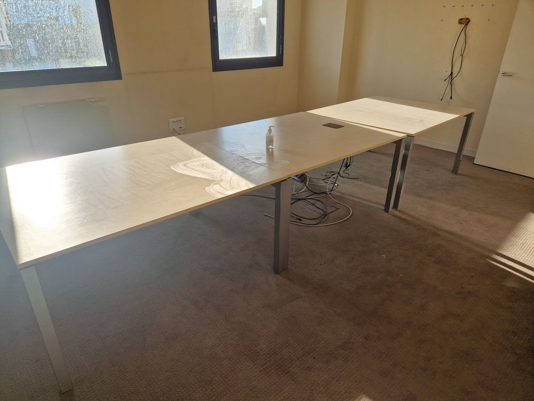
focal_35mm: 23
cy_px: 200
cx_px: 267
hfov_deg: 73.9
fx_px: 355
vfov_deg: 58.9
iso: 50
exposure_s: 1/280
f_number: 1.8
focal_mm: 5.4
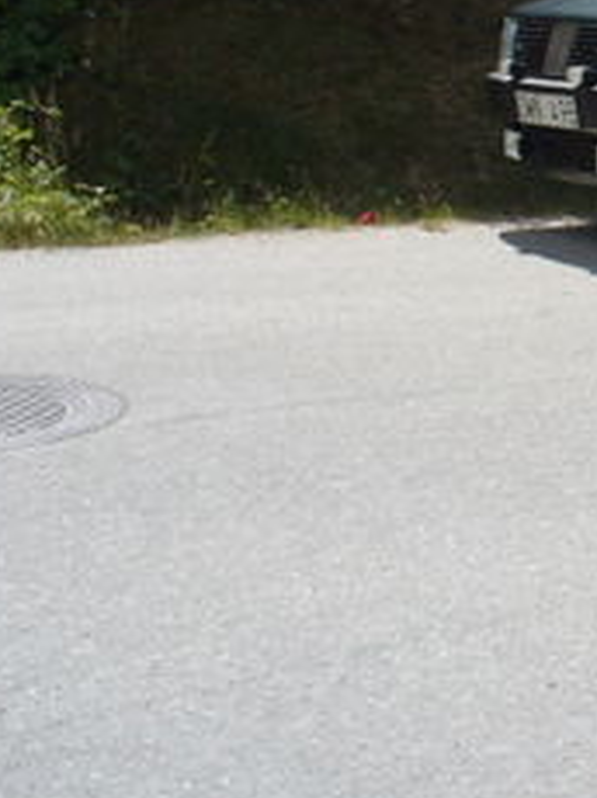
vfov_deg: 18.9
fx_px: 2373
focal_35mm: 103
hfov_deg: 13.4
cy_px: 128
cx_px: 951
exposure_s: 1/400
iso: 100
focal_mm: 6.1
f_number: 5.6
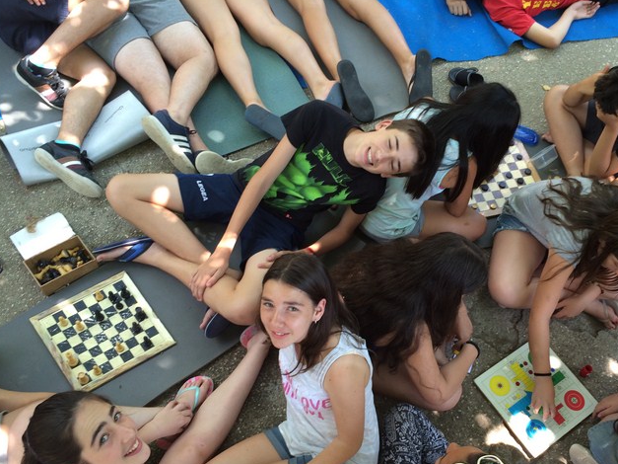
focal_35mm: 37
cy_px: 291
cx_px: 387
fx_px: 660
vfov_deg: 38.4
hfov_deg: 49.6
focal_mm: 4.15
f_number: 2.2
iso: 40
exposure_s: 1/100
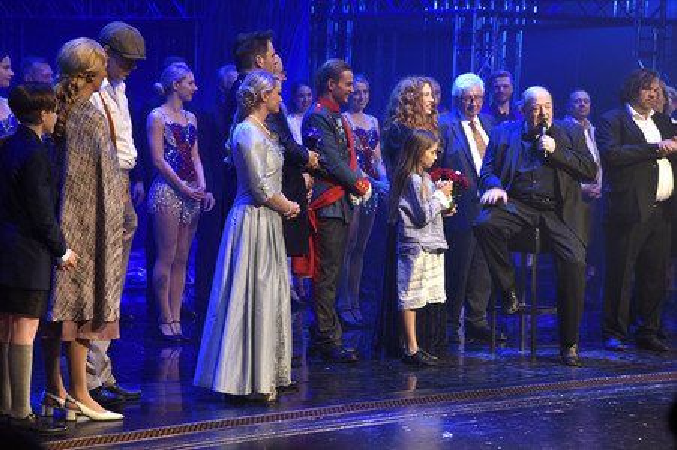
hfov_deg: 17.1
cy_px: 225
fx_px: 2255
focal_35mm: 120
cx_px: 338
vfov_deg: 11.4
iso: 1250
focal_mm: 120
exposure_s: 1/60
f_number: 6.3
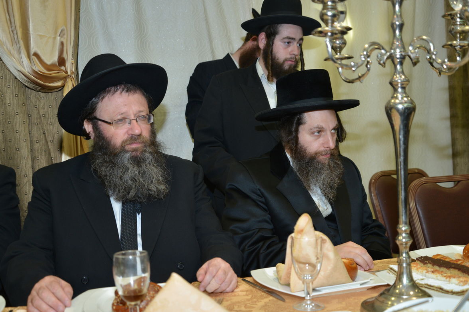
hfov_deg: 45.4
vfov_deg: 31.2
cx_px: 239
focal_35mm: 43
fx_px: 560
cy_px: 153
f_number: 4.5
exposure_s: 1/160
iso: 800
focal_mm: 42
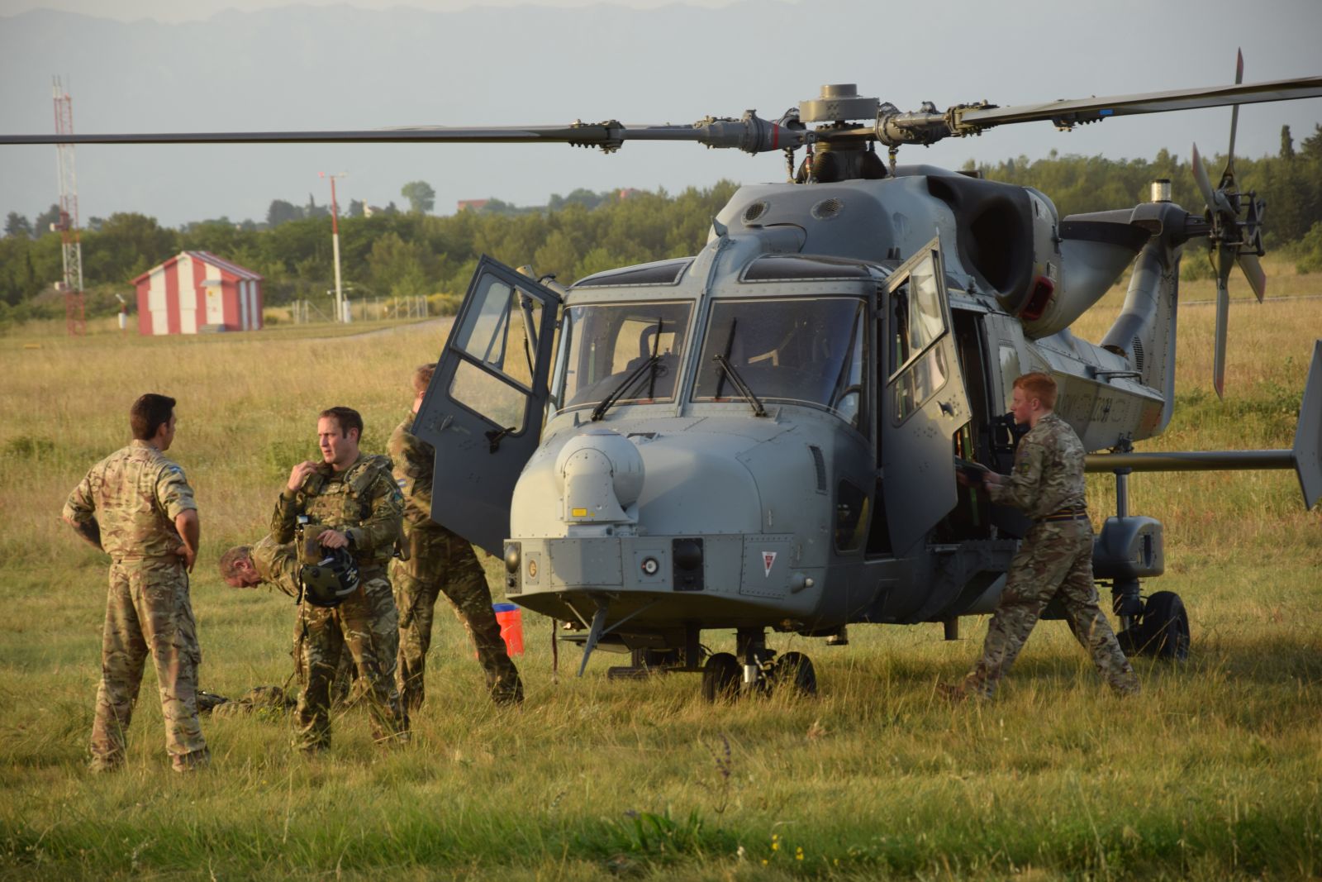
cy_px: 441
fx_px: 5784
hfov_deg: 13.0
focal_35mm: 158
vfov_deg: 8.7
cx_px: 661
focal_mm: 105
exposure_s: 1/80
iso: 100
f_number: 5.6
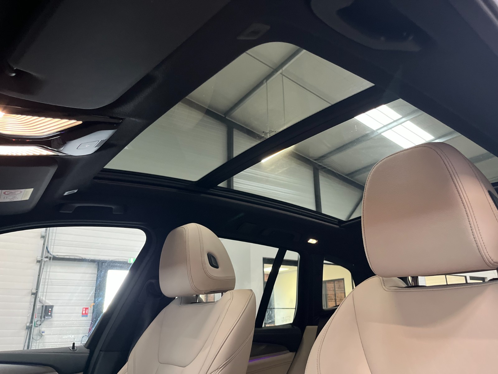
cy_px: 187
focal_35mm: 26
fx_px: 374
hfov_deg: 67.3
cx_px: 249
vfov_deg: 53.1
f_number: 1.6
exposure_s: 1/35
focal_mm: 5.1
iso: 640
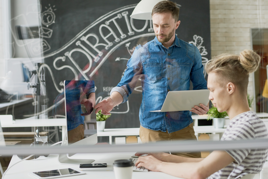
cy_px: 90
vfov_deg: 23.4
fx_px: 432
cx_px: 134
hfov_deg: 34.5
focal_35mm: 58
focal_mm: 58
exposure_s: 1/200
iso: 320
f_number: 3.2
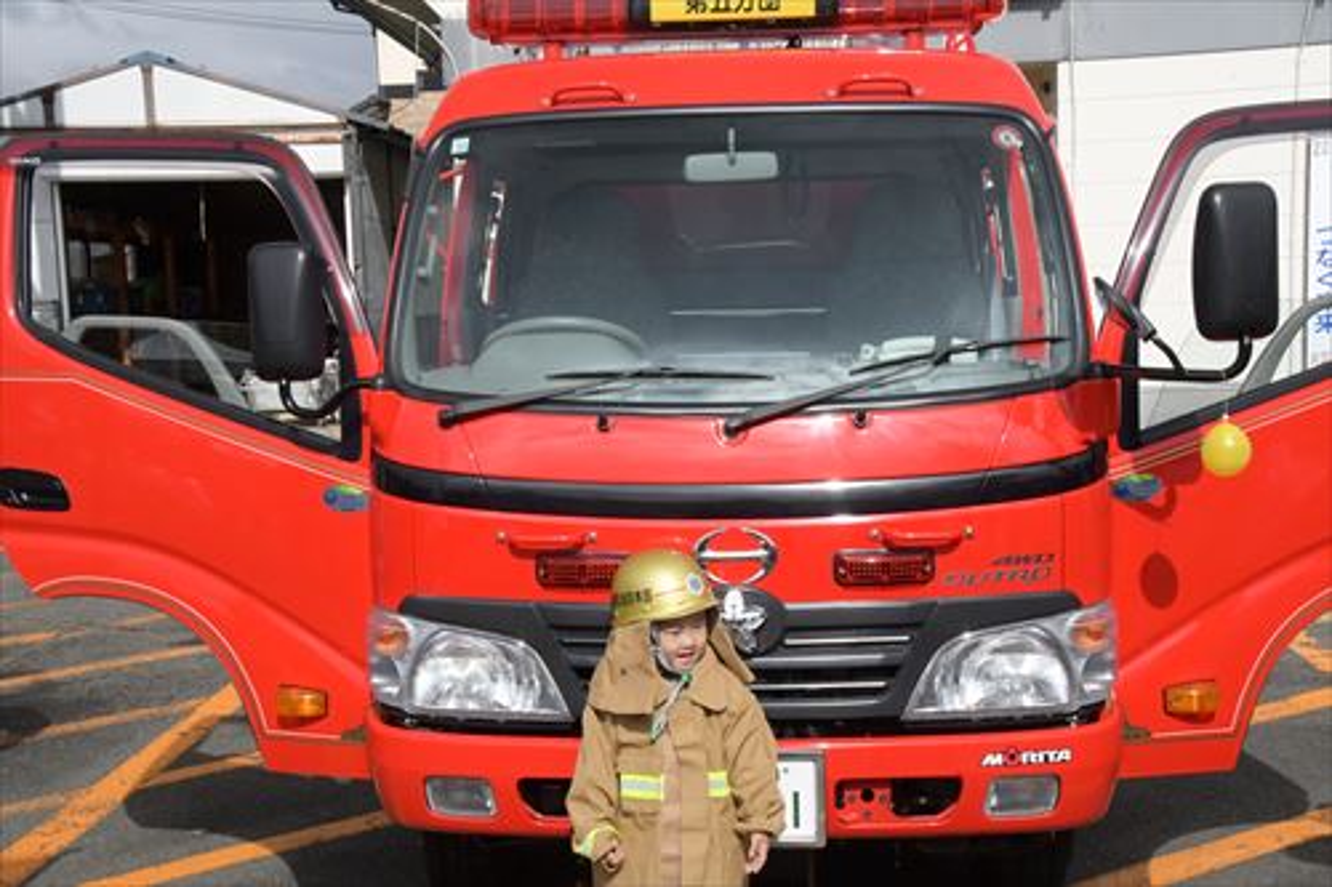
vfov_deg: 23.8
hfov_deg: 35.1
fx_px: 2108
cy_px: 444
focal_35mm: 57
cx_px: 666
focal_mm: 38
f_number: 22
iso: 4000
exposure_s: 1/2000
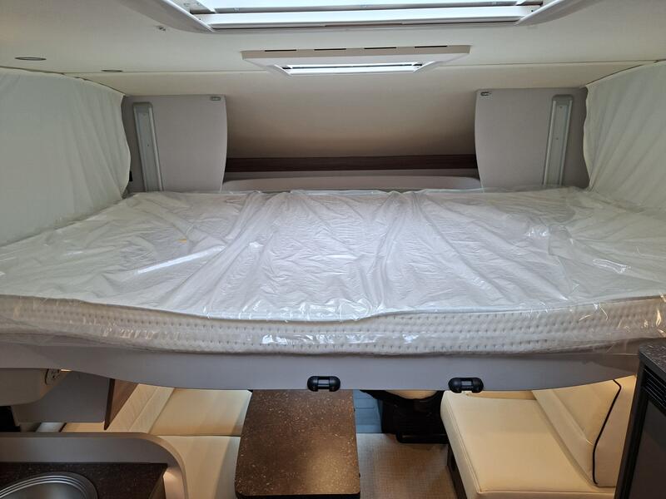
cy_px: 250
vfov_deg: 58.9
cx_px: 333
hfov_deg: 73.9
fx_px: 443
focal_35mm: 23
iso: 64
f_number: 1.8
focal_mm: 5.54
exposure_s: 1/100
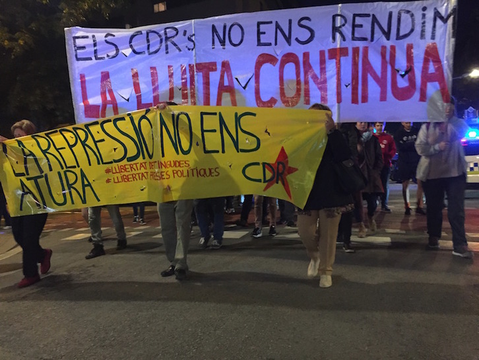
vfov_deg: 48.3
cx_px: 240
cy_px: 180
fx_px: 401
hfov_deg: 61.6
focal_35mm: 29
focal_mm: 4.15
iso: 400
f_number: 2.2
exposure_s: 1/17
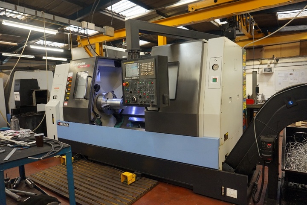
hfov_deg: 73.7
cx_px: 154
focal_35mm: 24
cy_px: 102
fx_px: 205
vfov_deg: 53.1
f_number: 4
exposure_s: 1/160
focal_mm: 16
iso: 1250
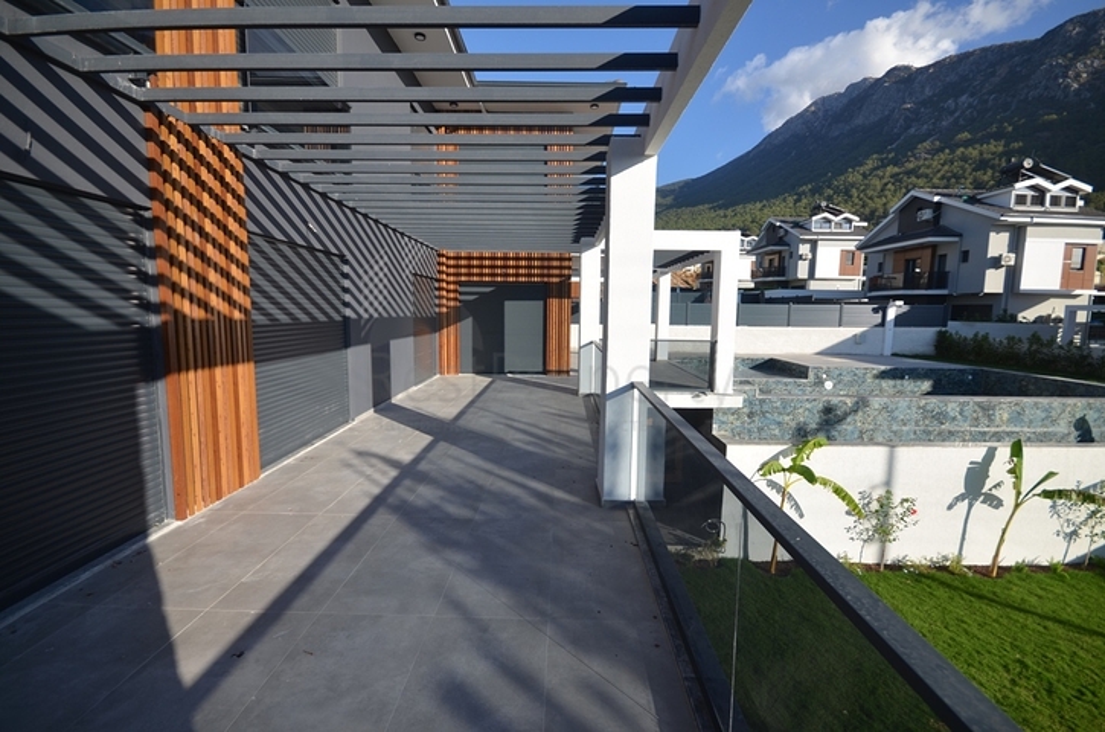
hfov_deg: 100.5
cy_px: 366
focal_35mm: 15
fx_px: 459
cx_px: 552
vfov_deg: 77.1
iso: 100
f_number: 8
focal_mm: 10
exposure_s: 1/250
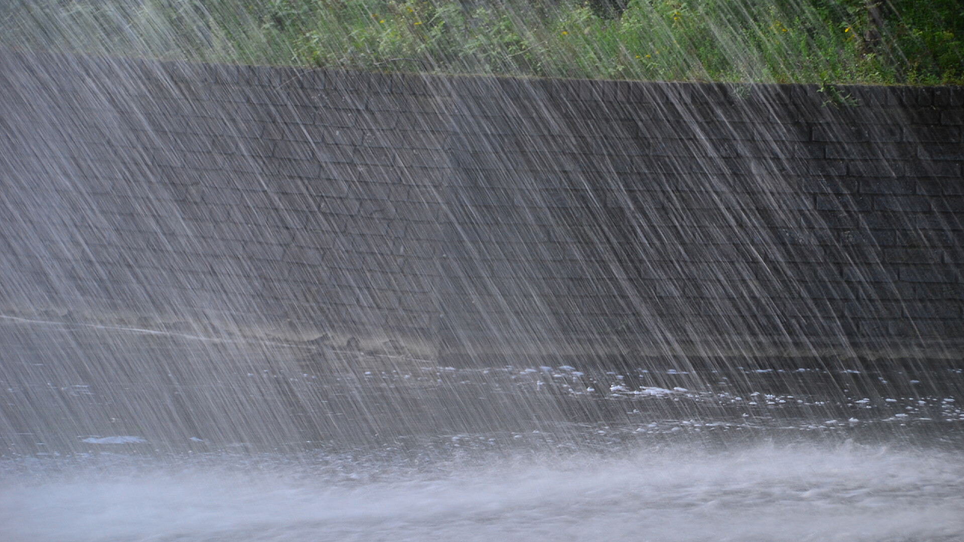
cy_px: 278
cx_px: 483
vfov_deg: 6.4
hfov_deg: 11.4
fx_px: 4831
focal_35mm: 189
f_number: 6
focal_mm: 120
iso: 200
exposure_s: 1/25
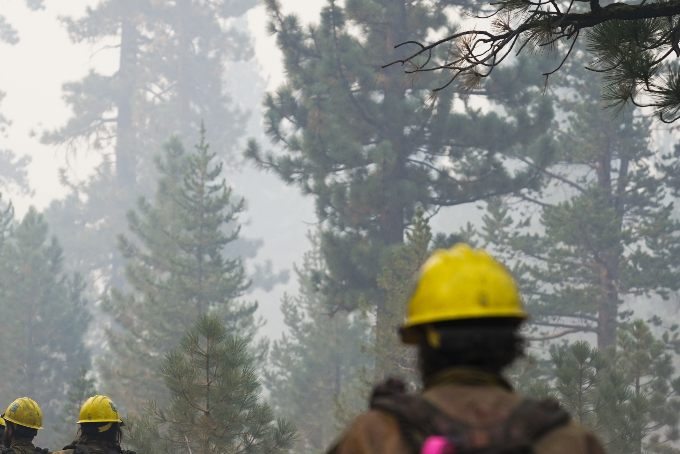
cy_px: 451
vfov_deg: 9.1
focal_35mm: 150
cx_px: 218
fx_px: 2833
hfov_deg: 13.7
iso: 320
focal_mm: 70
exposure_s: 1/1250
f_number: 2.8
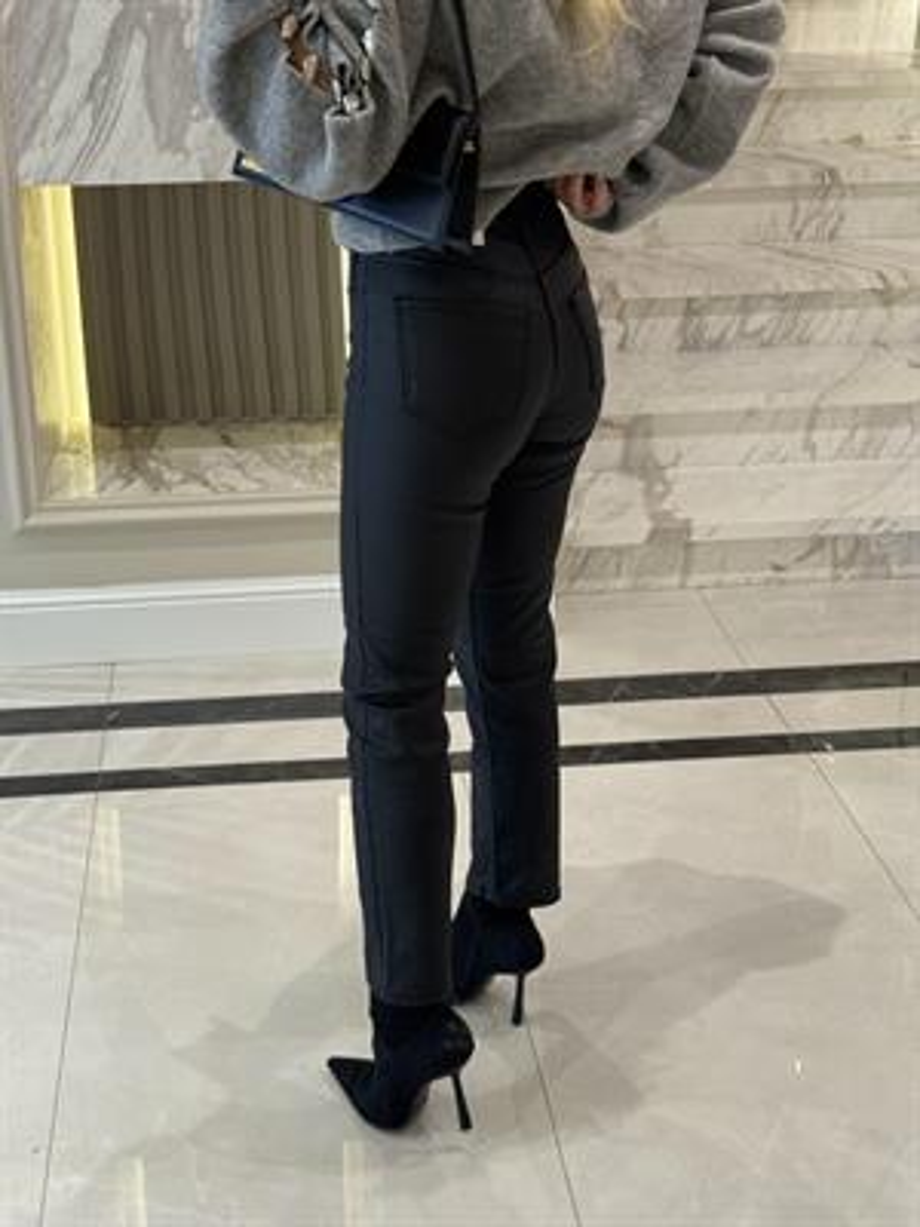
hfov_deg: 30.3
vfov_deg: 39.7
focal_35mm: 48
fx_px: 1701
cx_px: 460
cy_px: 614
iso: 125
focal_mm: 6.76
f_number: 1.78
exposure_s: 1/50
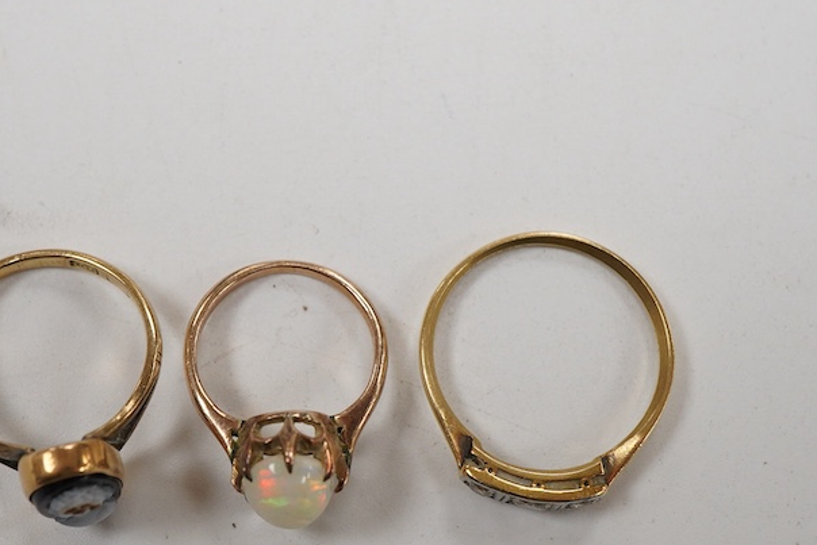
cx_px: 298
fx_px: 1521
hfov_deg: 29.9
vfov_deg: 20.3
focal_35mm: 67
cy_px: 343
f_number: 11
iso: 1250
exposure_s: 1/125
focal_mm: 30
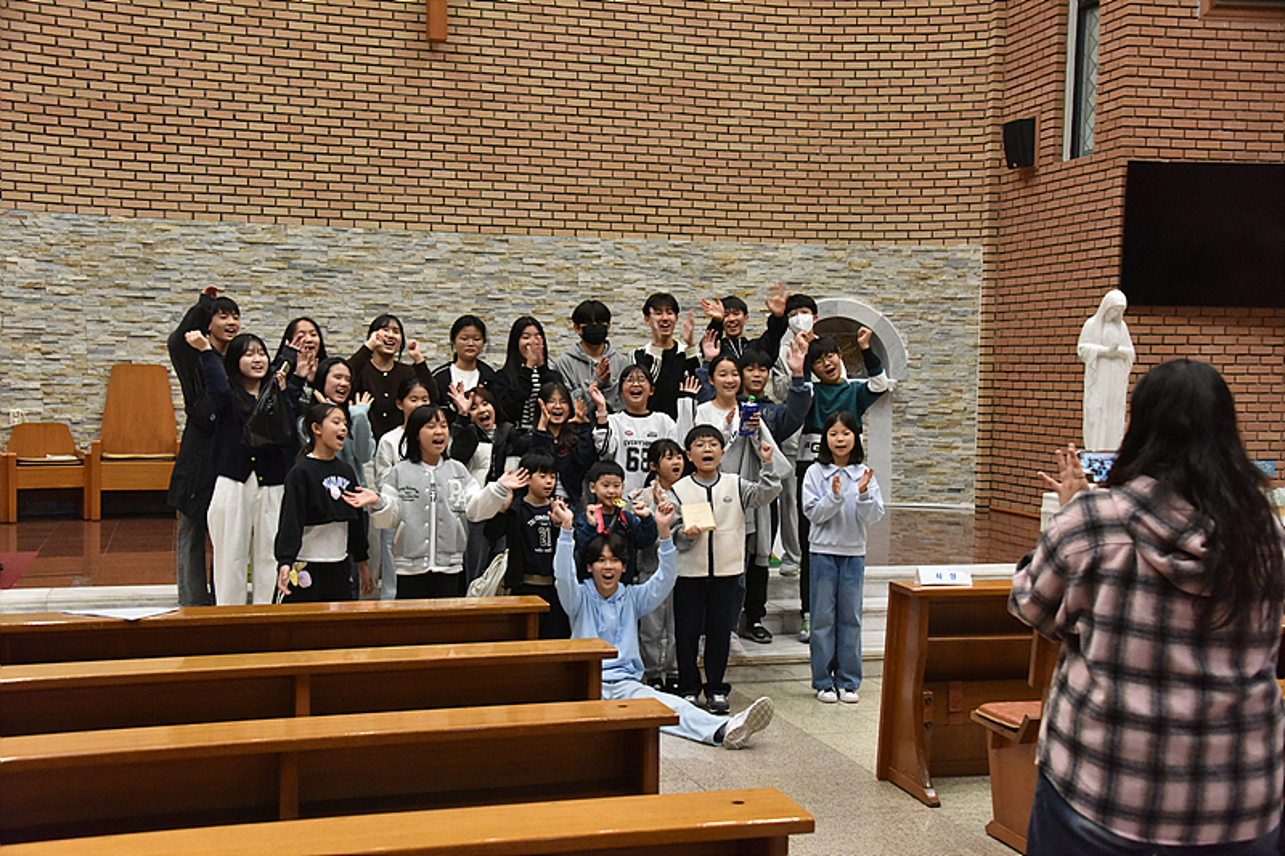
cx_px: 642
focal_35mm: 44
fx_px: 1570
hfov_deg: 44.5
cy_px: 428
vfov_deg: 30.5
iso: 5600
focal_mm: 44
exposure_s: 1/125
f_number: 5.6
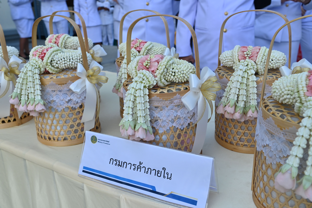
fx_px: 294
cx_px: 156
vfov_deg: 38.8
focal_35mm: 34
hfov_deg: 55.8
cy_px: 104
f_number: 8
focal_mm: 34
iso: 500
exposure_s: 1/400
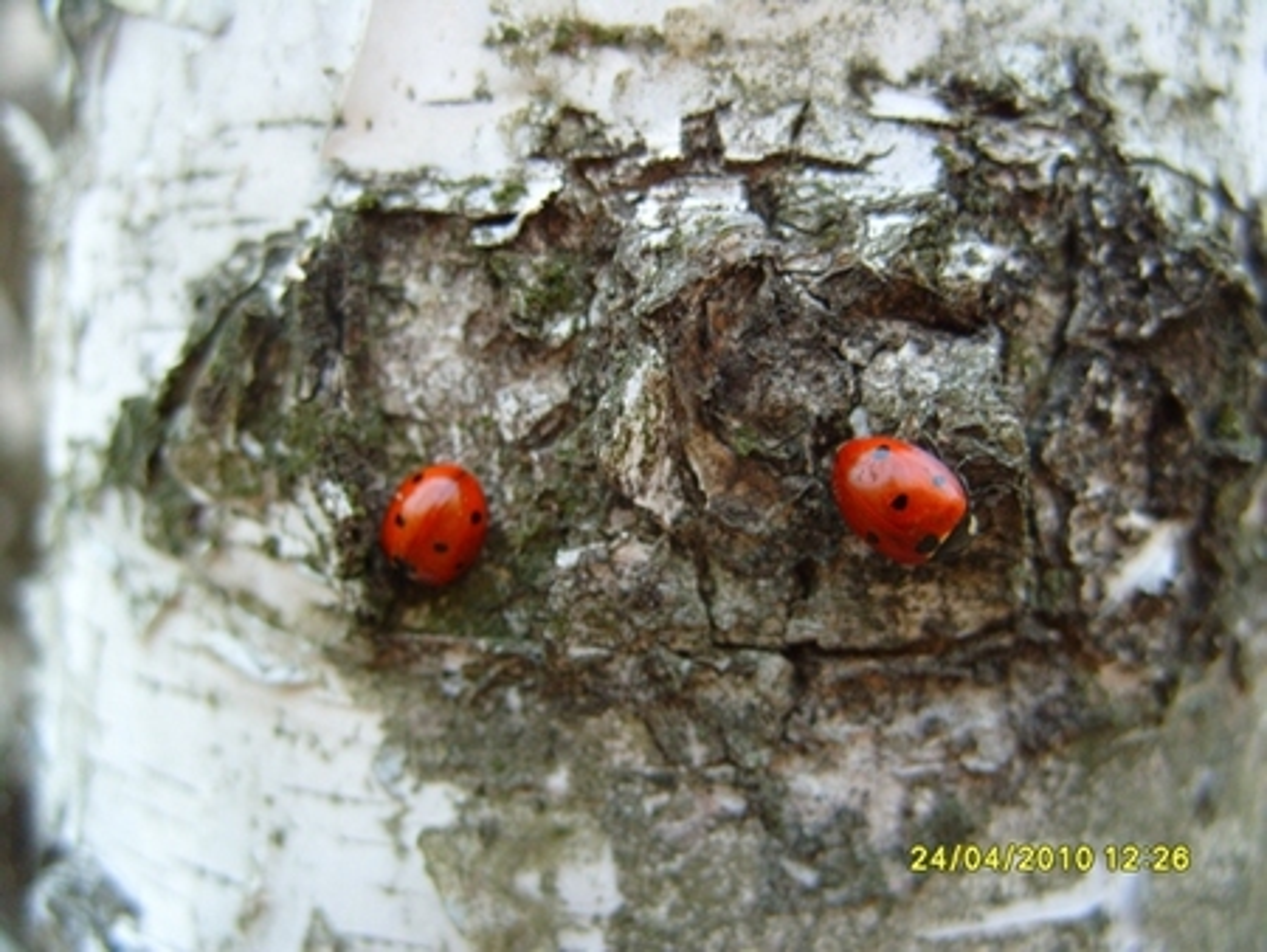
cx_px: 634
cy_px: 476
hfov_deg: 52.6
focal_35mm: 35
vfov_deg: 40.7
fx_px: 1282
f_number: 2.8
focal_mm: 7.8
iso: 160
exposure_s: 1/45
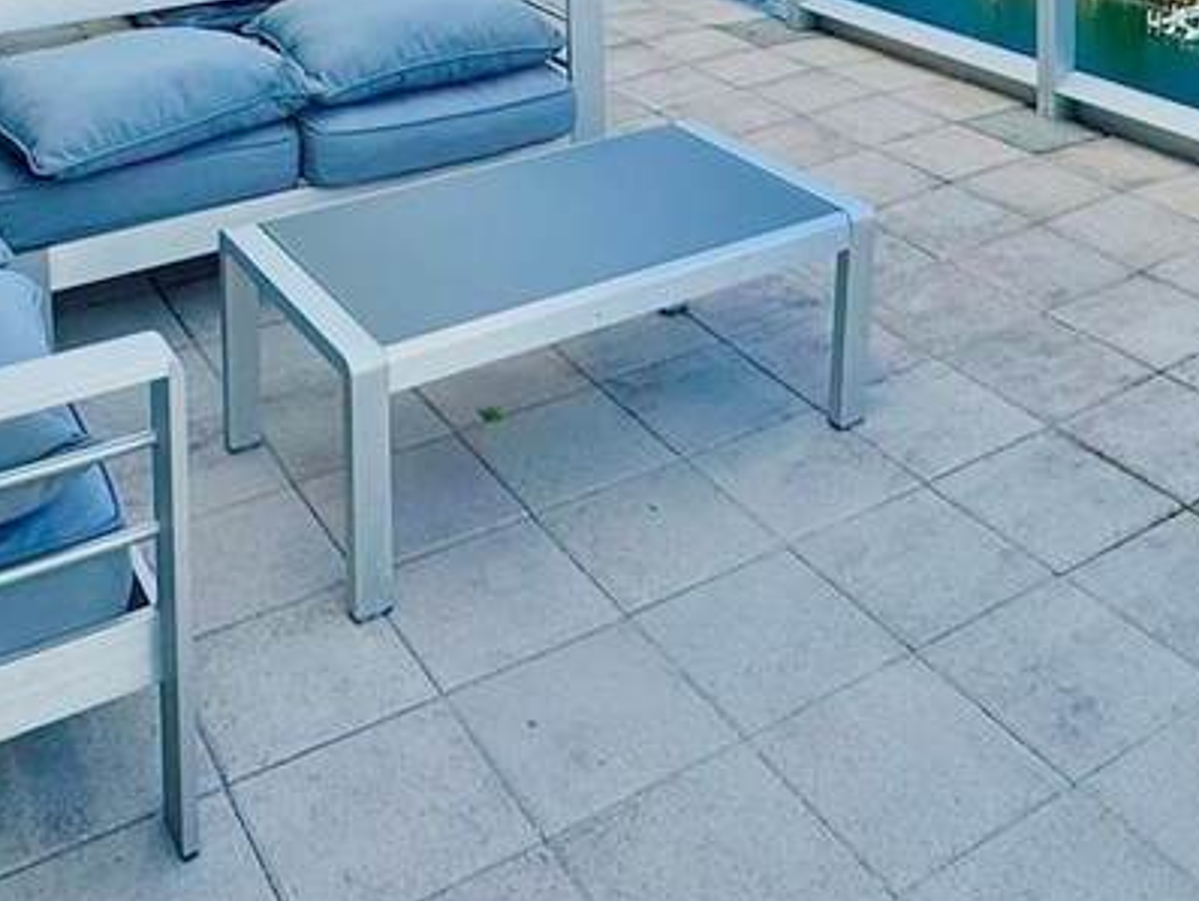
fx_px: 1560
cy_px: -268
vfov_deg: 27.1
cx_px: 666
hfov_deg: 42.0
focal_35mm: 45
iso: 40
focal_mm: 2.22
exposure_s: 1/1600
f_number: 2.2
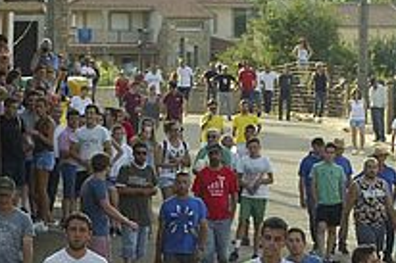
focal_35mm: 341
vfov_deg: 4.0
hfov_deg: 6.0
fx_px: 3748
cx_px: 267
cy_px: 385
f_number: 5.6
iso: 800
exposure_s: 1/500
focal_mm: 70
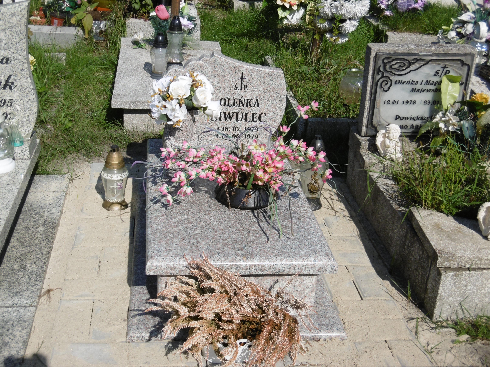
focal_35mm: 51
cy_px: 184
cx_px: 245
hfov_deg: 37.5
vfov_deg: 28.6
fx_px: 722
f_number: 10.1
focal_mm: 9.2
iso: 100
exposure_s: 1/250
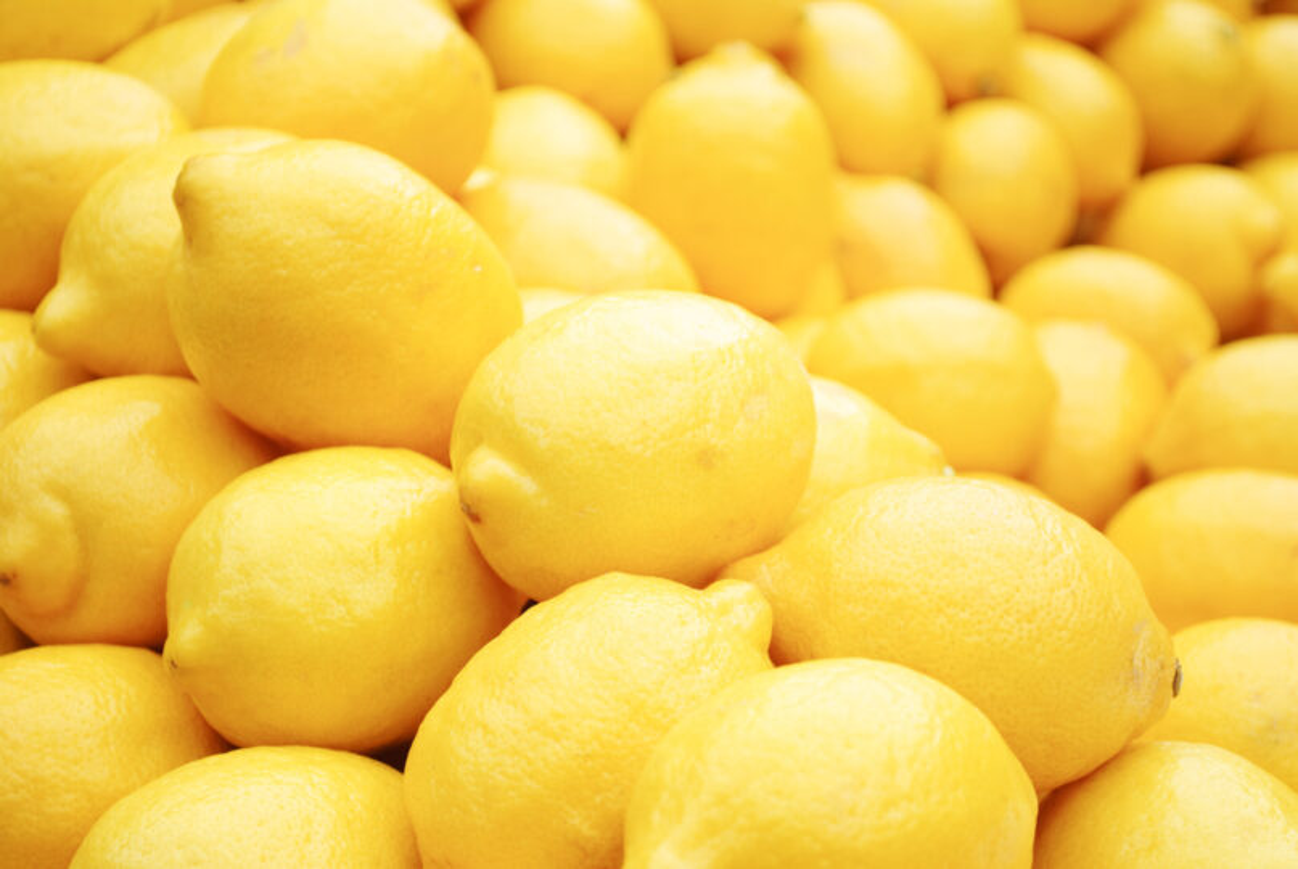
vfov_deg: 16.6
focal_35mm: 82
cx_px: 649
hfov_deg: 24.6
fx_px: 2978
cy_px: 434
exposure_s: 1/160
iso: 100
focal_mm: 55
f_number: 5.6
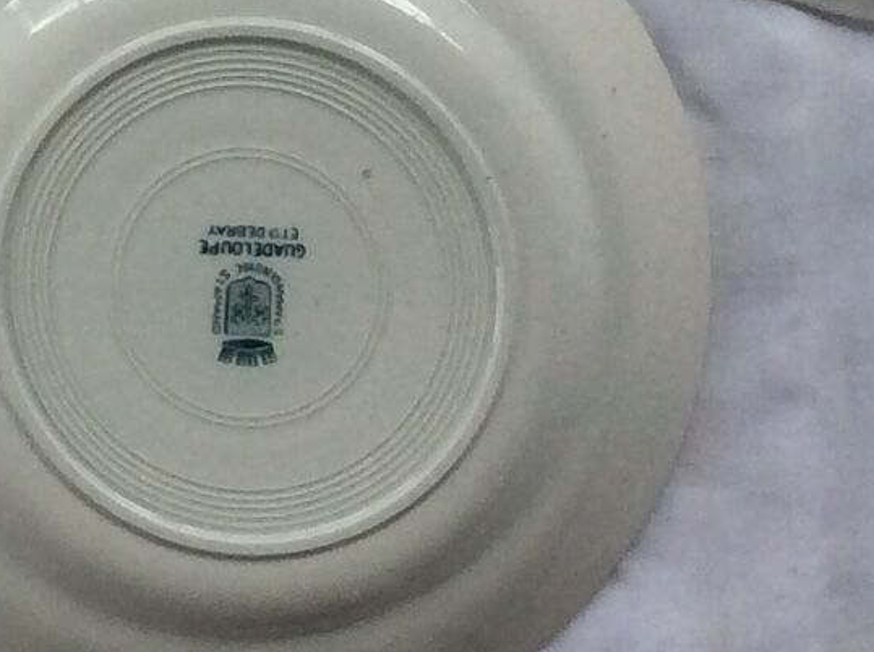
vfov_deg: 9.2
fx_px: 3880
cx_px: -694
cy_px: -488
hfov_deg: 11.9
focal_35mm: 154
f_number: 2.4
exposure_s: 1/283
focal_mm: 3.3
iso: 32
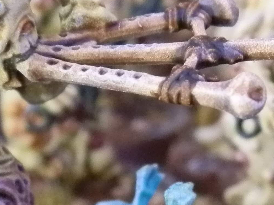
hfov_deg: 16.3
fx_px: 950
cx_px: 221
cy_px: 165
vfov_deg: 12.3
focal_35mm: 120
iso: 400
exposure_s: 1/80
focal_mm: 5
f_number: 3.1
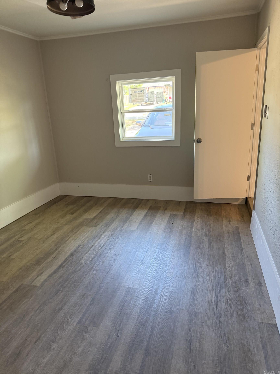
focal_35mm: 24
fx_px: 259
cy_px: 187
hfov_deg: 56.8
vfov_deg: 71.6
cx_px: 140
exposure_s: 1/60
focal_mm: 6.76
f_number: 1.78
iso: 250
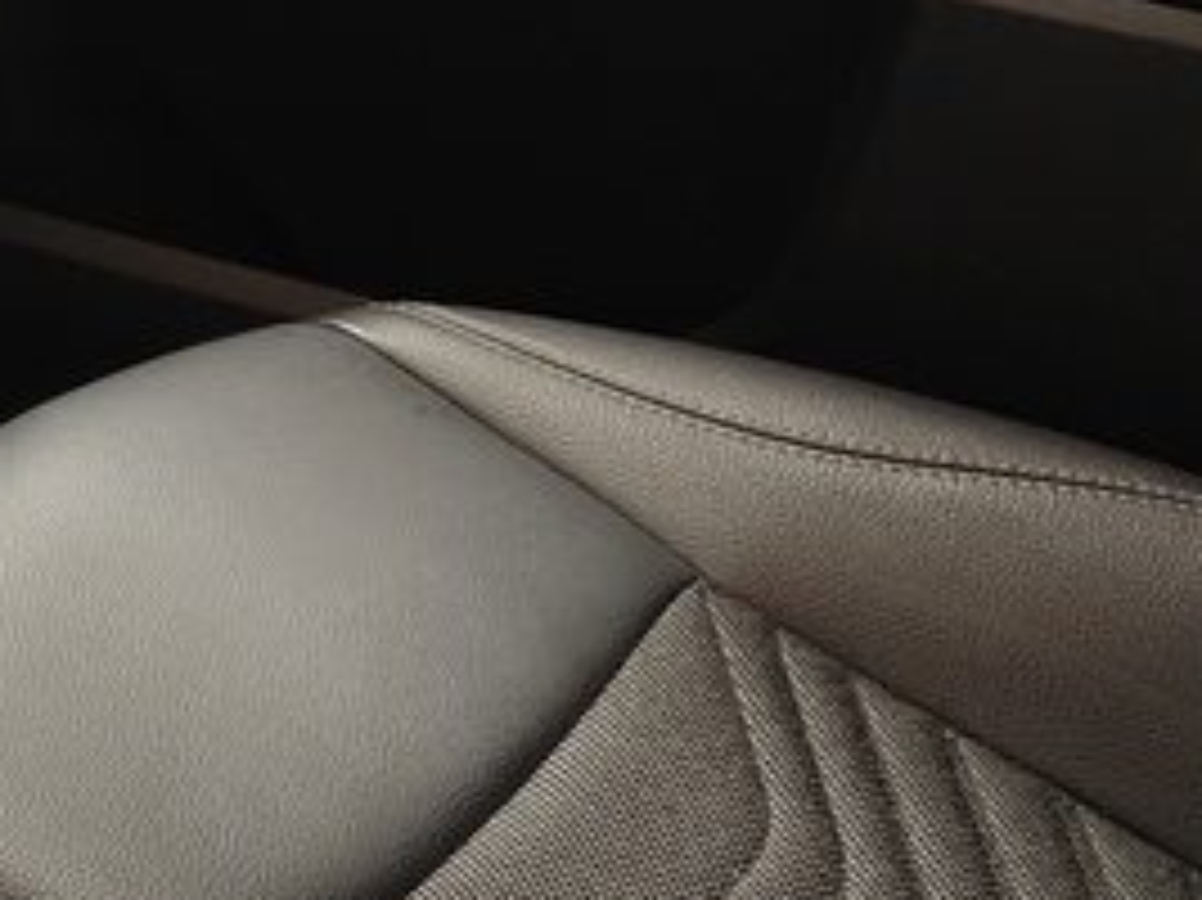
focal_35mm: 135
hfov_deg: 11.7
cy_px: 662
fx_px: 4686
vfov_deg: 11.0
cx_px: -1769
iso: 1000
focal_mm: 5.59
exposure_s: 1/33
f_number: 1.8
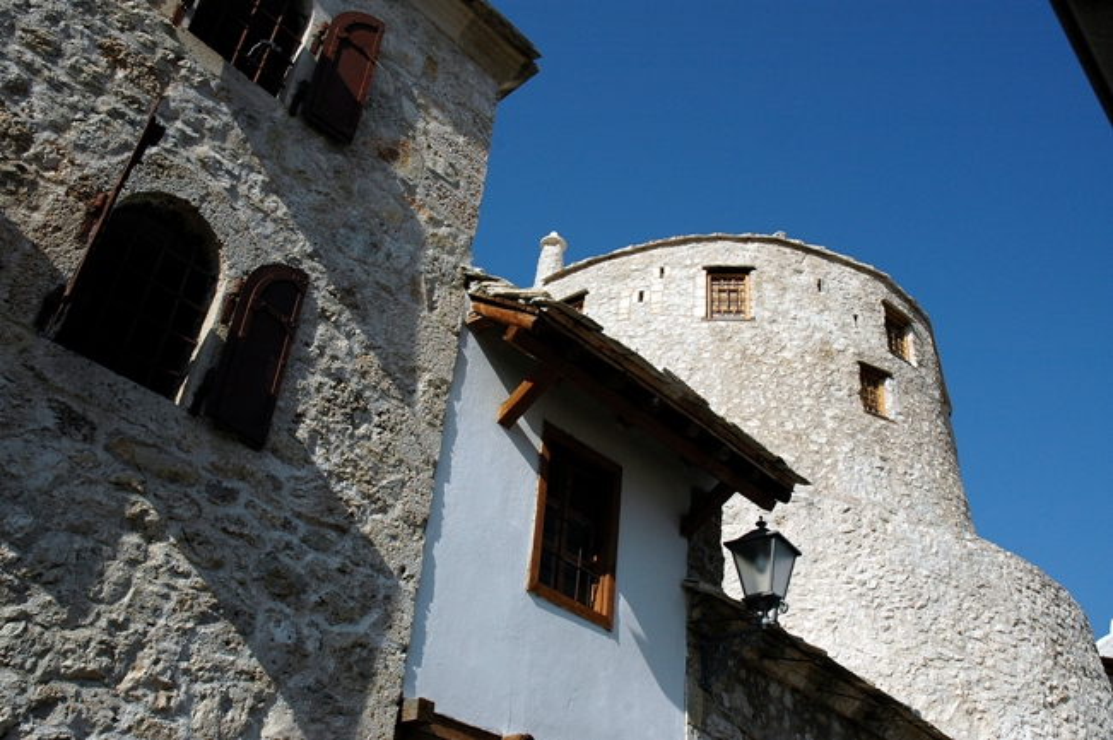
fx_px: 1112
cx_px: 556
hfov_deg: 53.2
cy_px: 370
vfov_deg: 36.8
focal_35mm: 36
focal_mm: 24
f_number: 9
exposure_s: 1/800
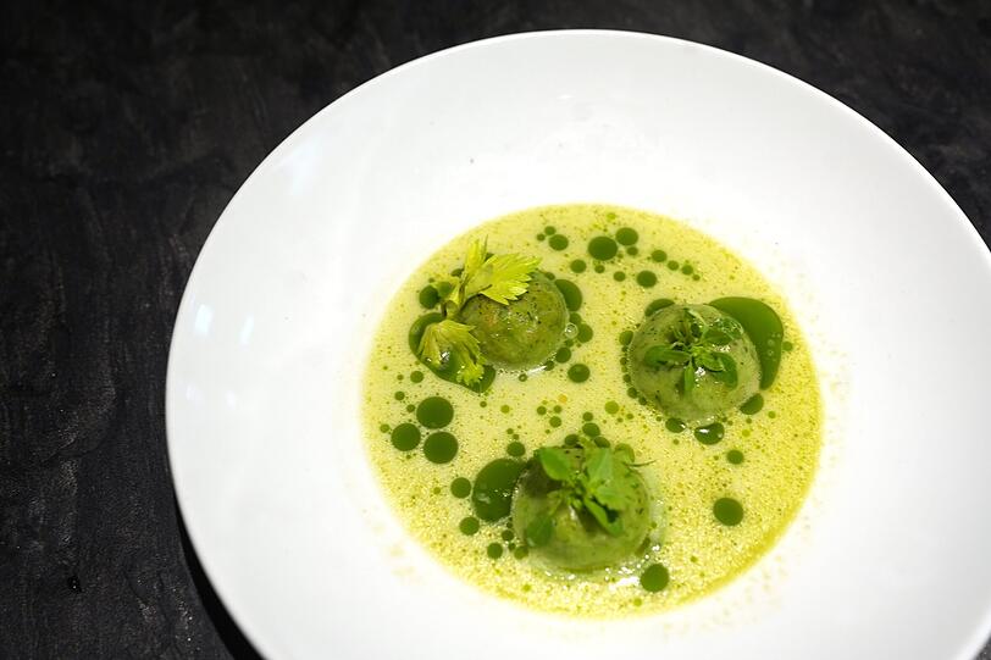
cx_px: 496
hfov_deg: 54.4
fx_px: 963
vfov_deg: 37.8
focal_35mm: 35
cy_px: 330
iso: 400
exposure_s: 1/60
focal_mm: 35
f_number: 4
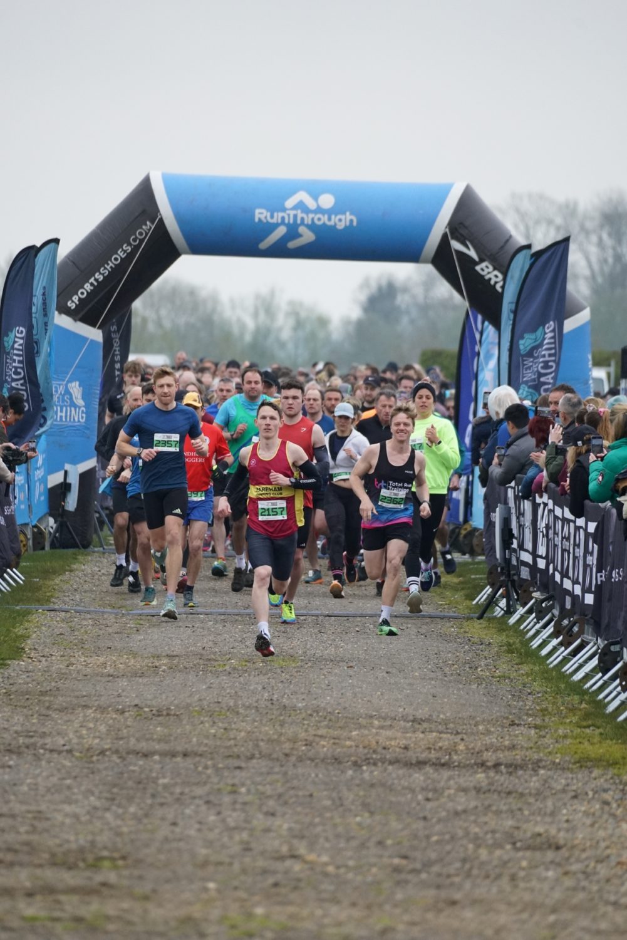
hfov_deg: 2.9
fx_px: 12243
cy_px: 470
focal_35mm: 469
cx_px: 314
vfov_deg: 4.4
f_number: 6.3
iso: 1600
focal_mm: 313
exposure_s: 1/1000
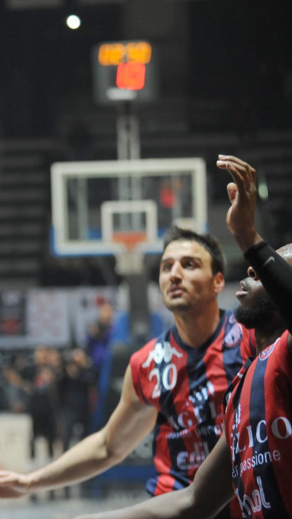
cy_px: 254
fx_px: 2216
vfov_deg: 13.4
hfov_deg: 7.4
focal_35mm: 161
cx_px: -124
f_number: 2.8
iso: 2000
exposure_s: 1/500
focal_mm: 90
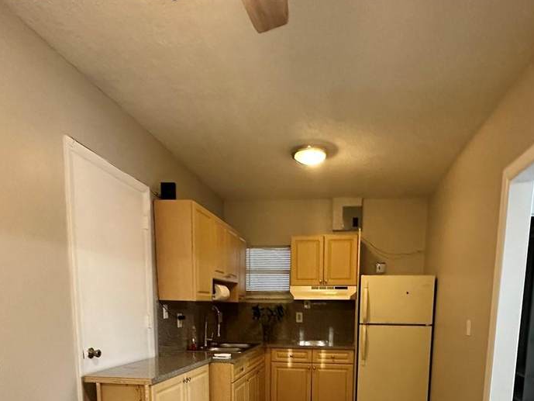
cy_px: 365
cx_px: 295
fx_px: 401
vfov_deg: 47.4
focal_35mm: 26
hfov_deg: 67.1
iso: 800
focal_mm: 2.22
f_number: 2.2
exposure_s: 1/60
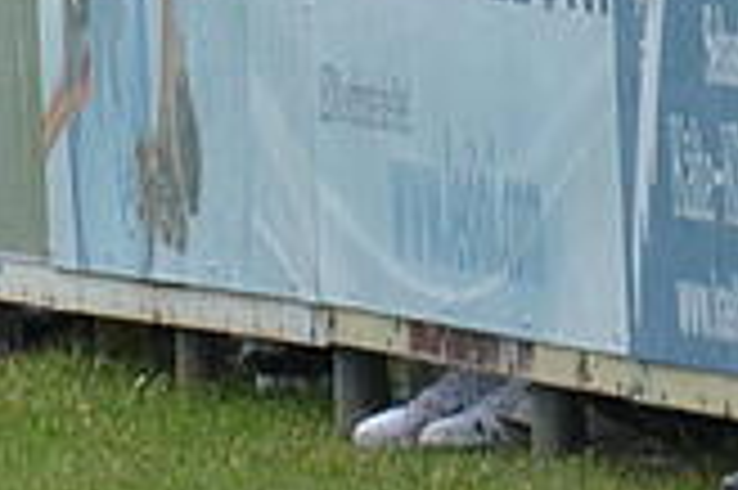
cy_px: -319
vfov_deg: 0.5
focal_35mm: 2960
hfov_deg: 0.7
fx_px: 60618
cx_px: -999
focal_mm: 300
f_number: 5.6
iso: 1250
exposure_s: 1/500
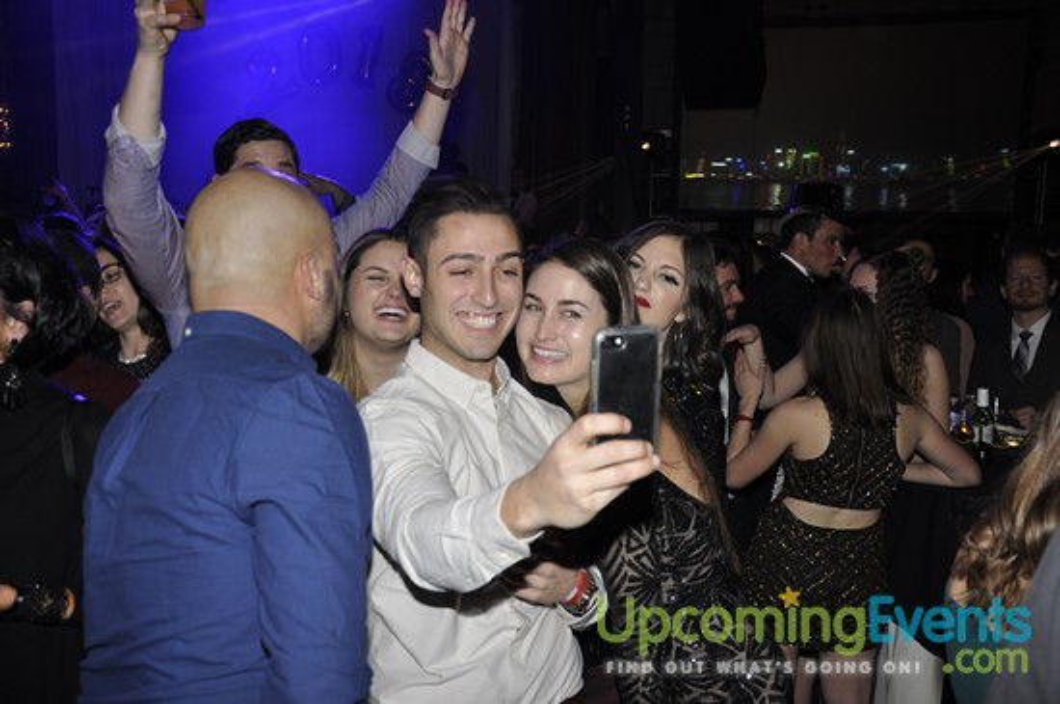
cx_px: 530
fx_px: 1147
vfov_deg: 34.1
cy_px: 352
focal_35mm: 39
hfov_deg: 49.6
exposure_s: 1/60
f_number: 5
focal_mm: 26
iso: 400
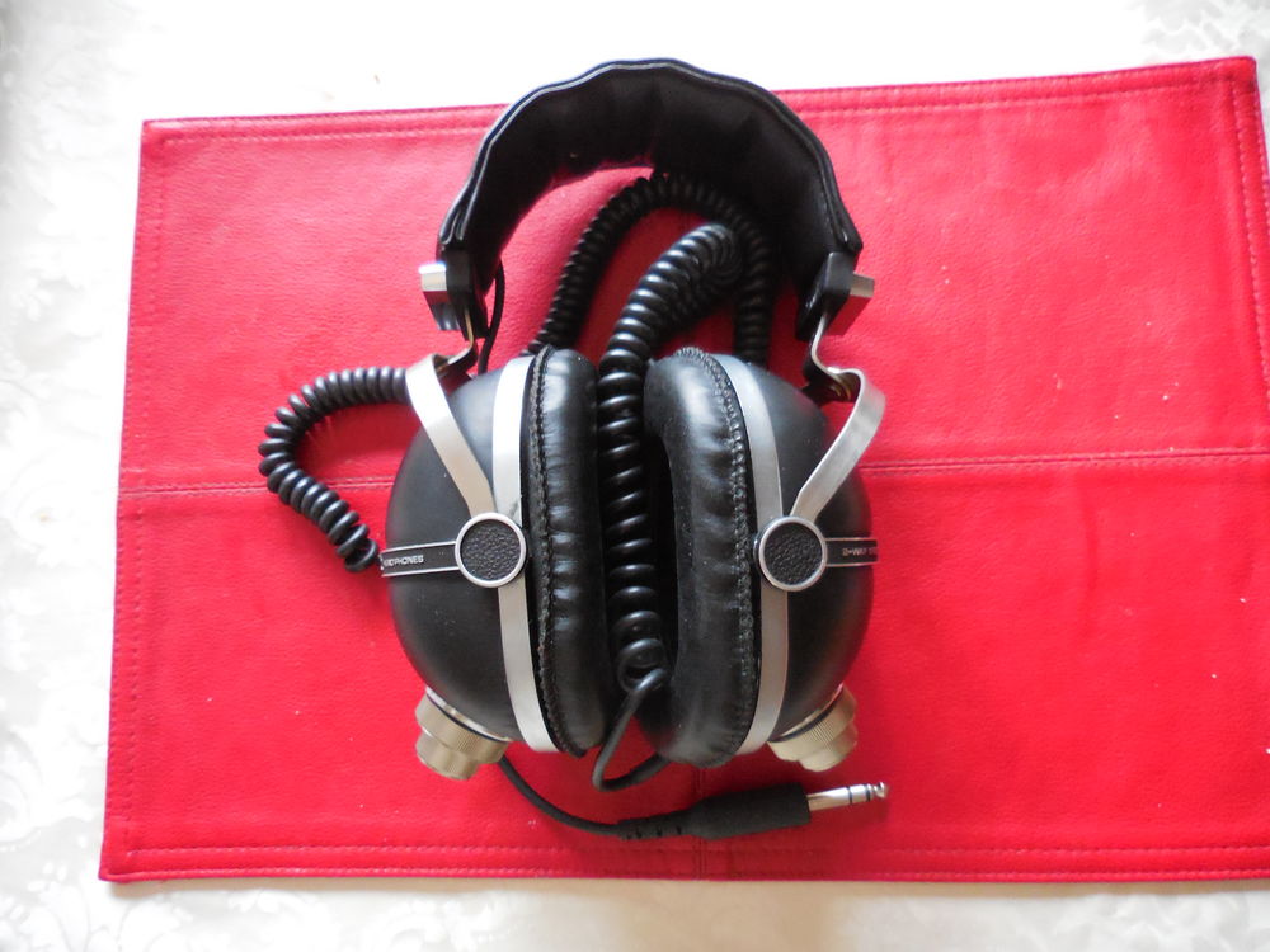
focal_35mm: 25
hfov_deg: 69.4
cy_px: 476
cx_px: 635
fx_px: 917
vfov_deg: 54.9
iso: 800
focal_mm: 4.5
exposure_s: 1/5
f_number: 3.3
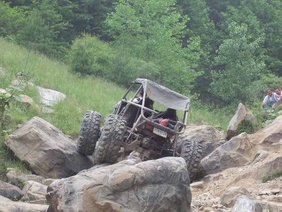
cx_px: 141
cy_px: 106
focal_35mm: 102
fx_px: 831
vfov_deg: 14.5
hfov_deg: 19.3
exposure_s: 1/89.8
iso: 80
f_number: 4.6
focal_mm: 16.8
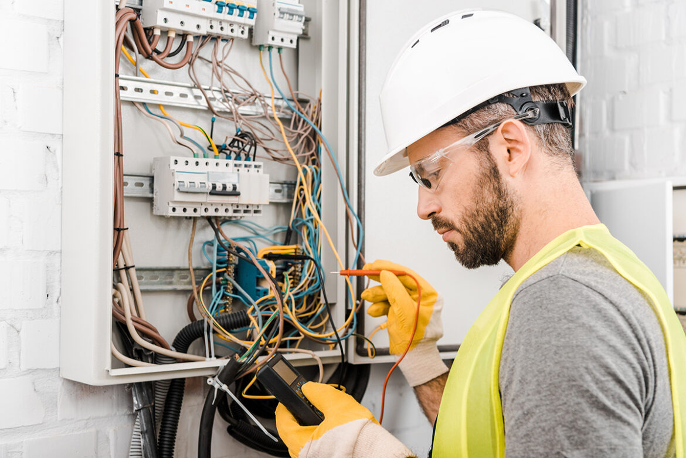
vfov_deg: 27.0
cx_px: 343
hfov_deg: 39.6
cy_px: 229
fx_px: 953
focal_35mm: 50
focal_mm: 50
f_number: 4.5
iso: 160
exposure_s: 1/200
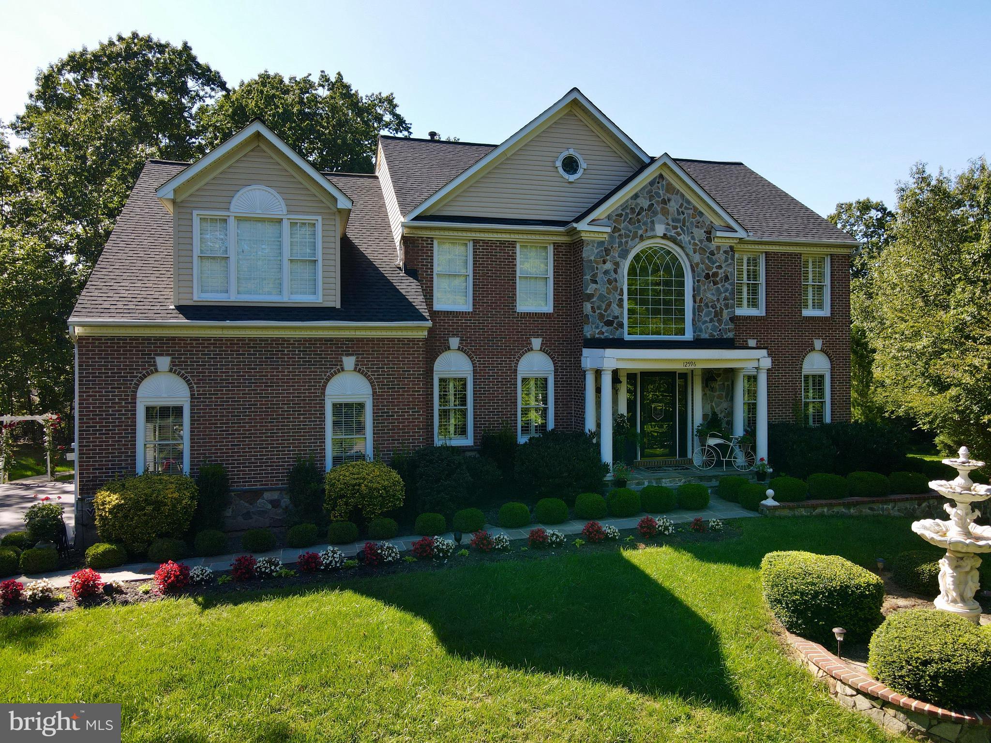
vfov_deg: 56.8
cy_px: 372
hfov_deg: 71.6
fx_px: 687
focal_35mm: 24
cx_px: 496
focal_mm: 4.5
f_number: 2.8
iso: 100
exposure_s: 1/250
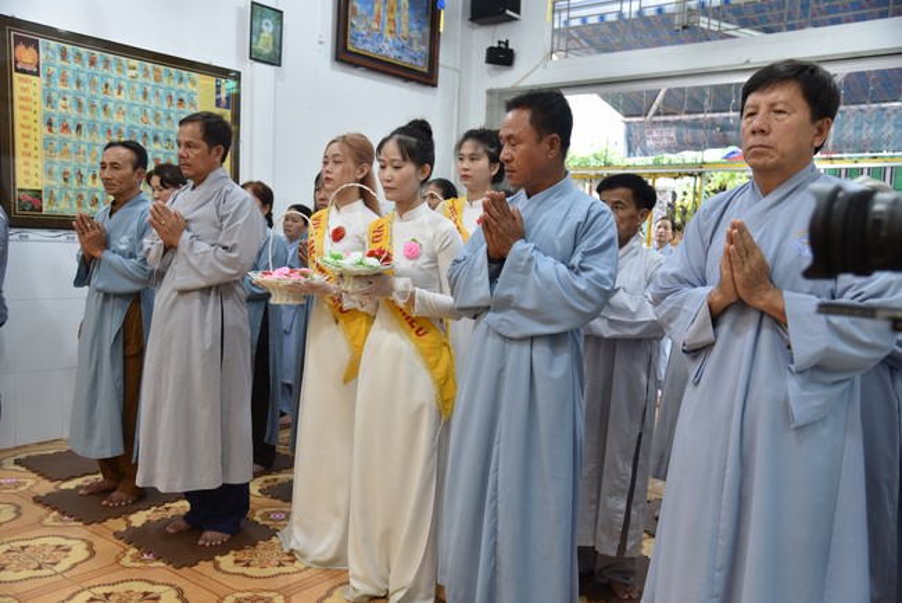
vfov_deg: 41.2
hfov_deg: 58.7
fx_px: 802
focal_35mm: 32
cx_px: 451
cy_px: 302
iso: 400
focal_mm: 32
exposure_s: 1/60
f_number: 4
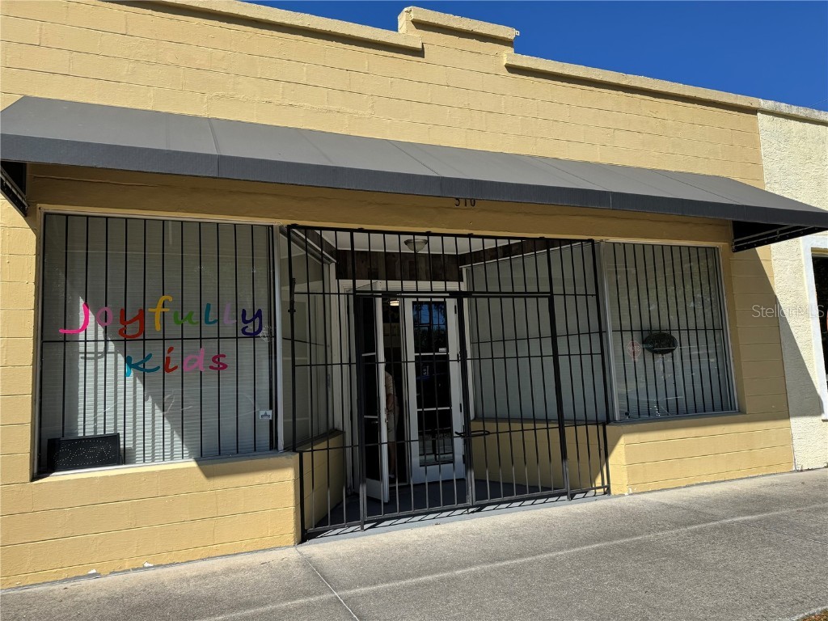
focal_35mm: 24
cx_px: 414
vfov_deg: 56.8
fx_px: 574
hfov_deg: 71.6
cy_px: 310
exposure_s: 1/4608
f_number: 1.78
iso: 80
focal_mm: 6.76
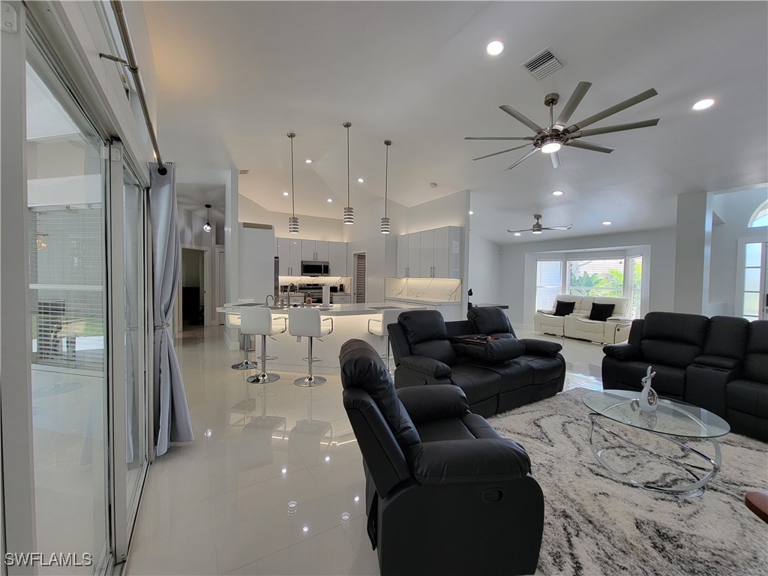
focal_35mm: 13
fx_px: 288
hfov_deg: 106.2
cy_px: 288
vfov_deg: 89.9
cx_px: 384
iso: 100
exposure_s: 1/120
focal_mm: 2.2
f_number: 2.2
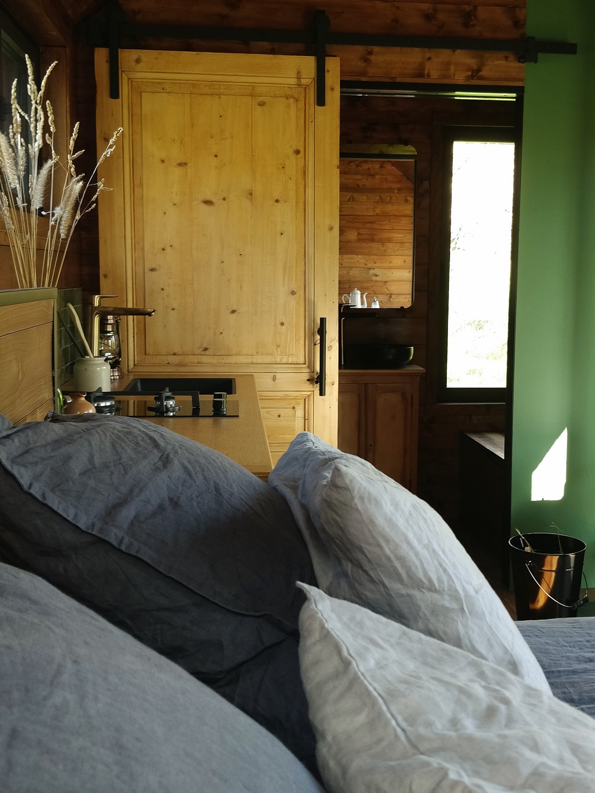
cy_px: 371
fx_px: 733
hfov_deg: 44.0
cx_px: 352
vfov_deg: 56.8
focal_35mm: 32
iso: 200
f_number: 1.7
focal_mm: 4.1
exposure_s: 1/33
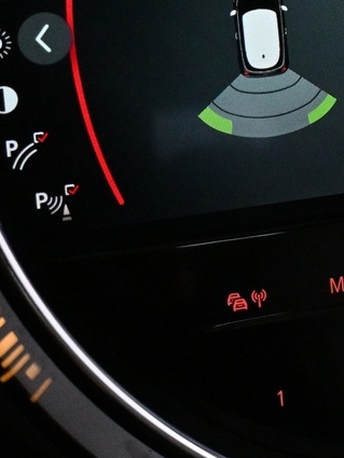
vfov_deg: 17.5
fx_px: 1457
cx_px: 471
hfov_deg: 12.9
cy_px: 4
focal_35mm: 110
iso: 4000
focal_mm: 20
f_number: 3.8
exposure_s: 1/250
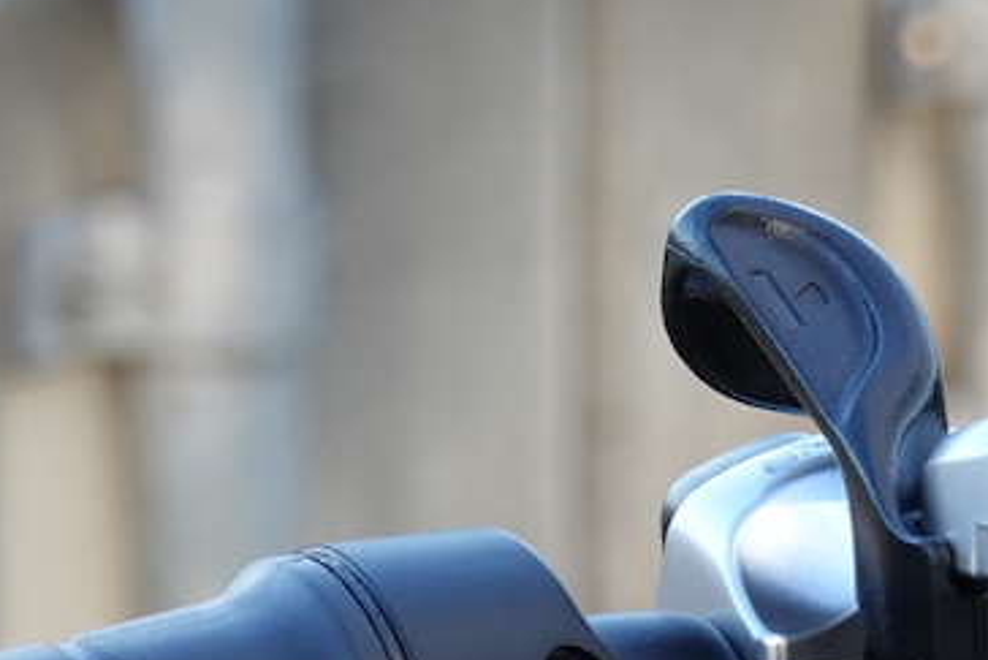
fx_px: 5518
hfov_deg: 10.2
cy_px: 739
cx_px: 646
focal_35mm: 201
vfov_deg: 6.8
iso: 125
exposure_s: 1/80
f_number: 4
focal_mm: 22.46
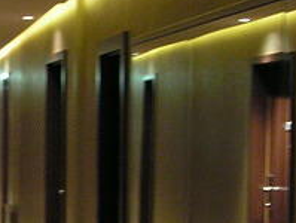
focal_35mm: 122
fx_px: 1045
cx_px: -3
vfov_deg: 12.2
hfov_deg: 15.8
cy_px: 144
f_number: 2.8
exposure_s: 1/2
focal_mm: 6.3
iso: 200
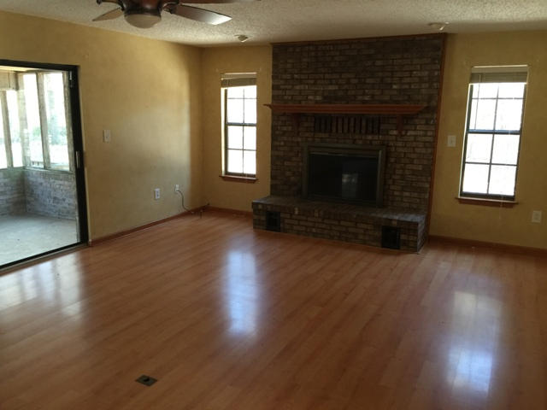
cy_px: 205
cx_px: 274
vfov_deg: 48.2
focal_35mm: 29
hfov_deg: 61.7
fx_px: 458
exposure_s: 1/15
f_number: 2.2
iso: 64
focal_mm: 4.15
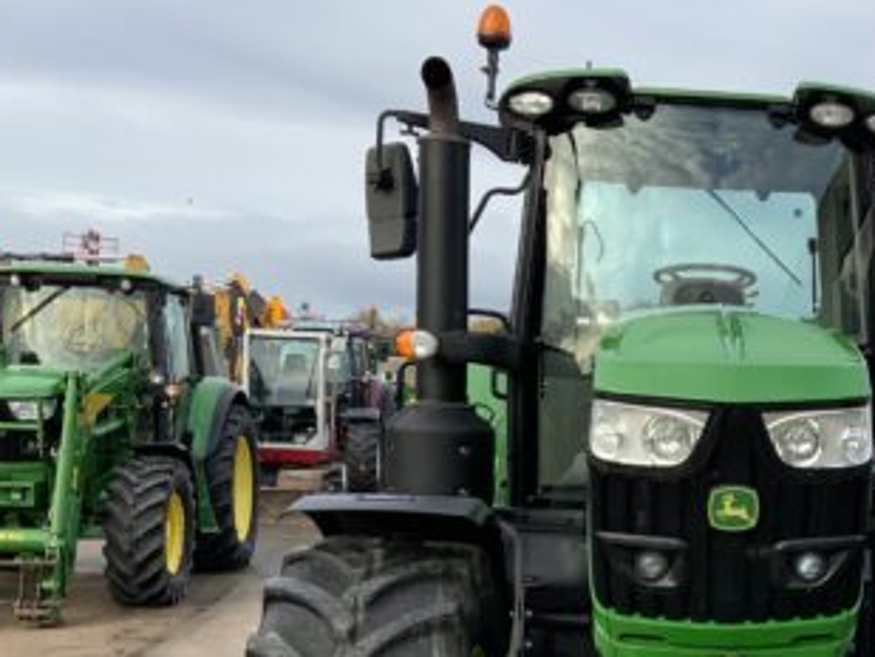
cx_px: 827
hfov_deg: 30.4
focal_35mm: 60
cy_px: 530
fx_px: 1517
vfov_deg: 24.0
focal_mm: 3
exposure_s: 1/312
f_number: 1.8
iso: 16
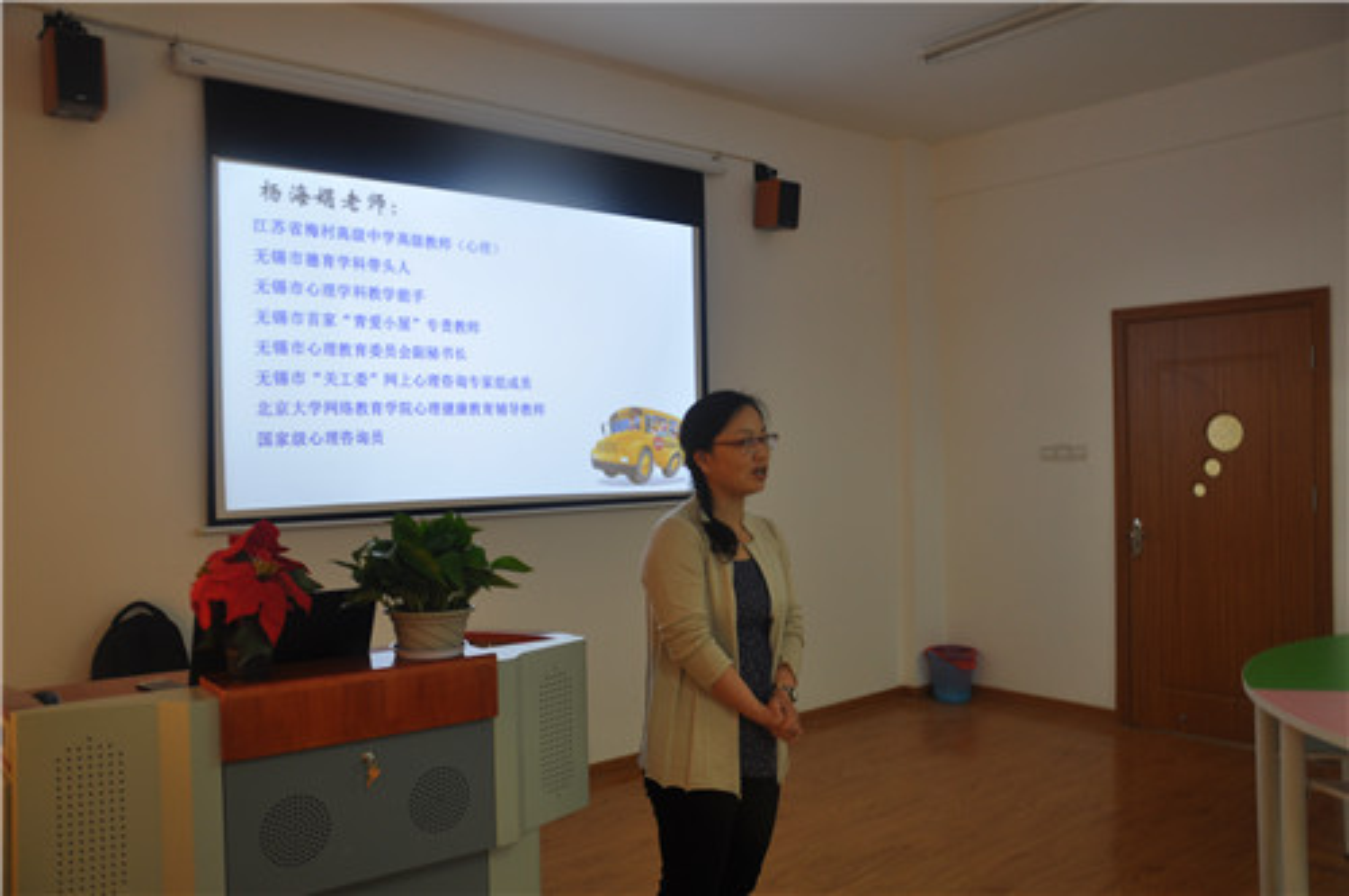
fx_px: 1010
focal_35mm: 27
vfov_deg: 47.8
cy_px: 448
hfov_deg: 67.4
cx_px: 674
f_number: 3.5
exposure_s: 1/13
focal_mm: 18
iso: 200
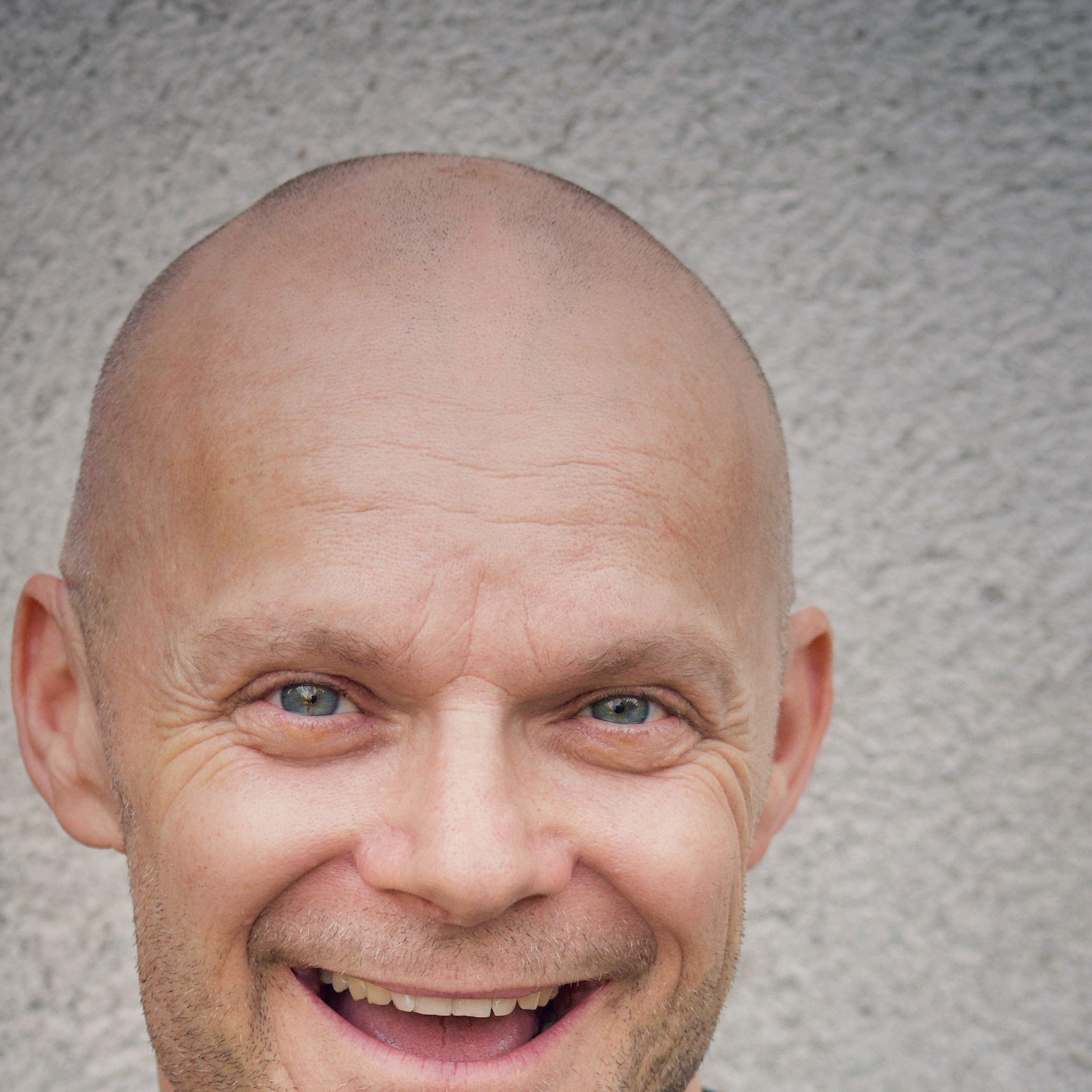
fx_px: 6139
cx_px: 543
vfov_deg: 10.1
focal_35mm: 172
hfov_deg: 10.2
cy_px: 983
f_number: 4.5
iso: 400
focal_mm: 70
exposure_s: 1/250
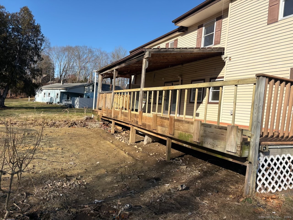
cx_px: 146
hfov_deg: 67.3
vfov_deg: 53.1
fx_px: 220
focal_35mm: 26
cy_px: 110
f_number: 1.6
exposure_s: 1/3279
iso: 50
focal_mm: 5.96
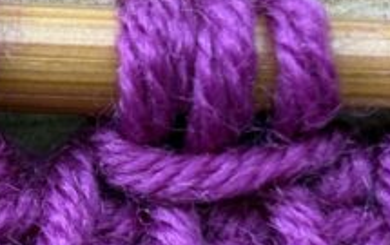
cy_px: 132
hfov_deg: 7.9
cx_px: -38
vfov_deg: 5.0
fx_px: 2788
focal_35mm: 262
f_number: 1.6
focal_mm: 5.96
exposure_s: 1/55
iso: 160
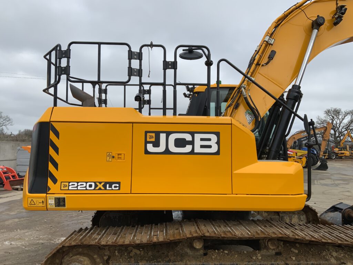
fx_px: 296
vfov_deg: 48.2
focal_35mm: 29
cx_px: 176
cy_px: 132
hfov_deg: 61.7
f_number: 1.8
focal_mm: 3
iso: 16
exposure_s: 1/1412
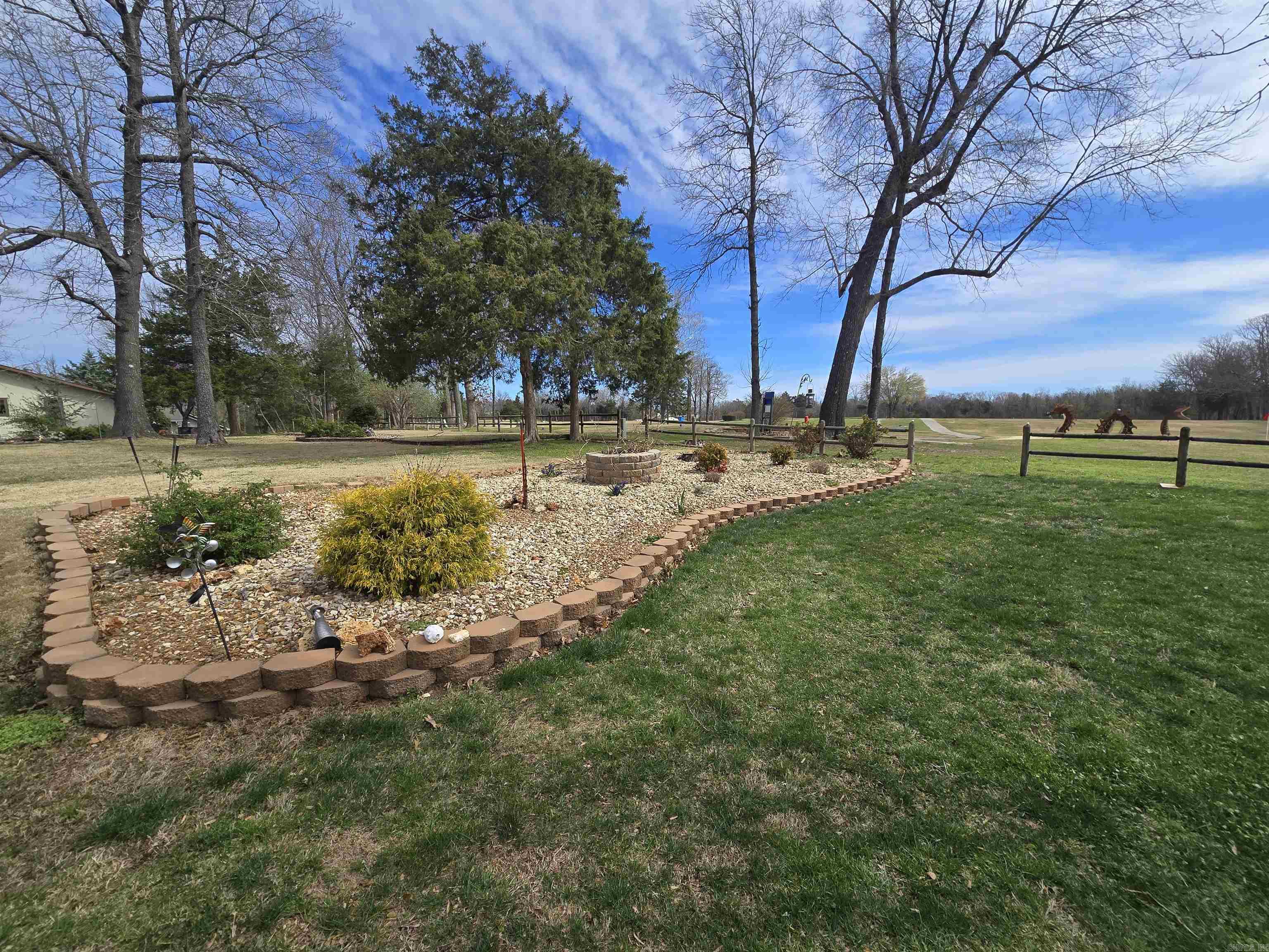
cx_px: 634
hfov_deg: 106.2
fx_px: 477
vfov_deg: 89.9
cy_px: 476
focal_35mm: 13
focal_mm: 2.2
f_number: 2.2
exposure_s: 1/1920
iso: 50
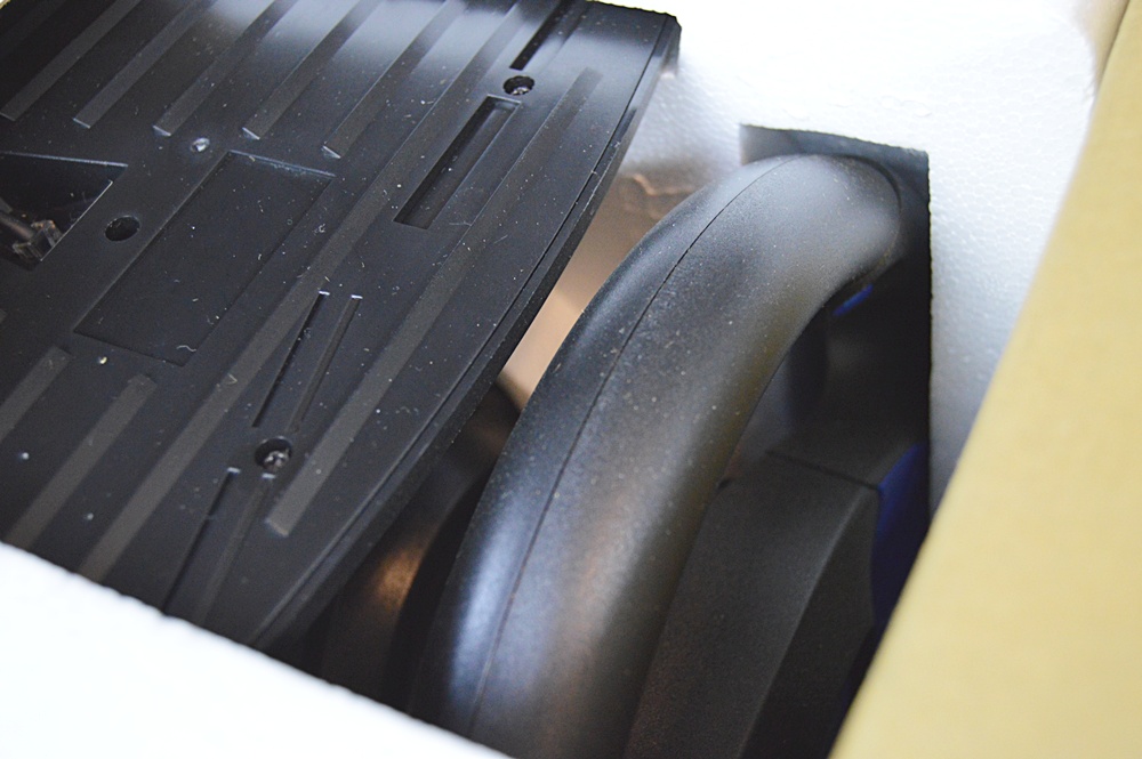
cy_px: 380
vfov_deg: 29.8
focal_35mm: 45
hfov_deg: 43.6
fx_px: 1426
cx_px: 571
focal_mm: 30
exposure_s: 1/60
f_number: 4.2
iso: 2200
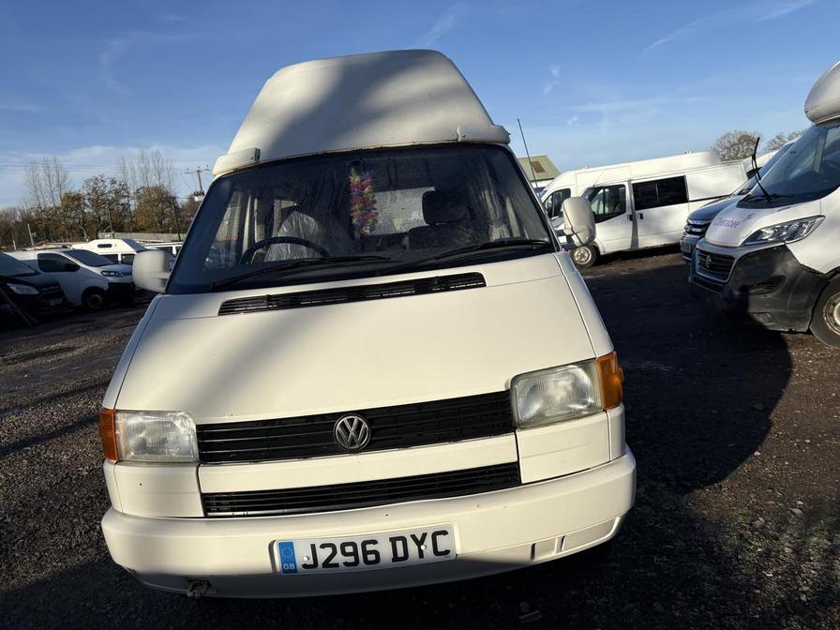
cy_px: 315
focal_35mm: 26
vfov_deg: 53.1
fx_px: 631
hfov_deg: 67.3
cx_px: 420
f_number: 1.6
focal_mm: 5.96
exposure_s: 1/5814
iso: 50
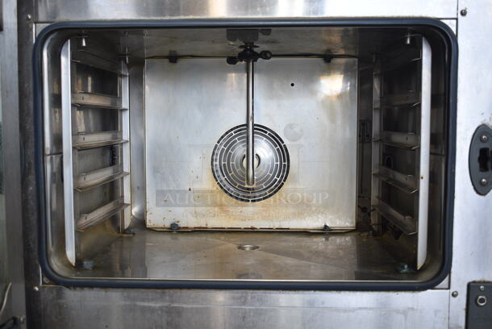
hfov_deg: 49.5
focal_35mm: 39
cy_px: 164
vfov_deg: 34.3
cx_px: 246
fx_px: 533
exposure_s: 1/40
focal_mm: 26
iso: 250
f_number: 4
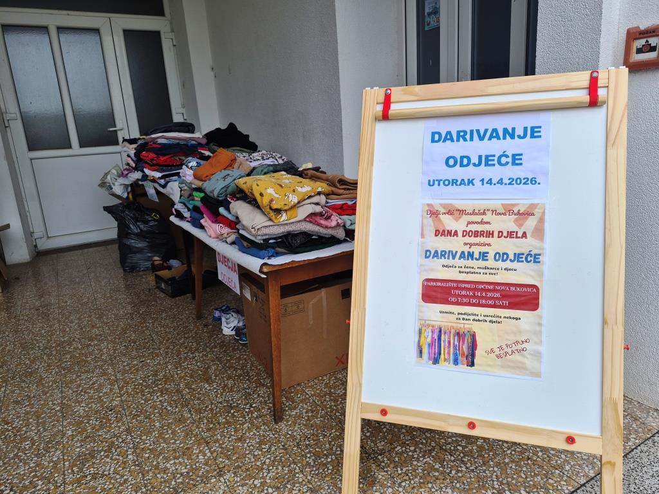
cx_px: 330
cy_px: 247
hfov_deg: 73.9
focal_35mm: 23
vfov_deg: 58.9
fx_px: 438
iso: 80
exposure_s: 1/1072
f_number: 1.8
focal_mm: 5.4
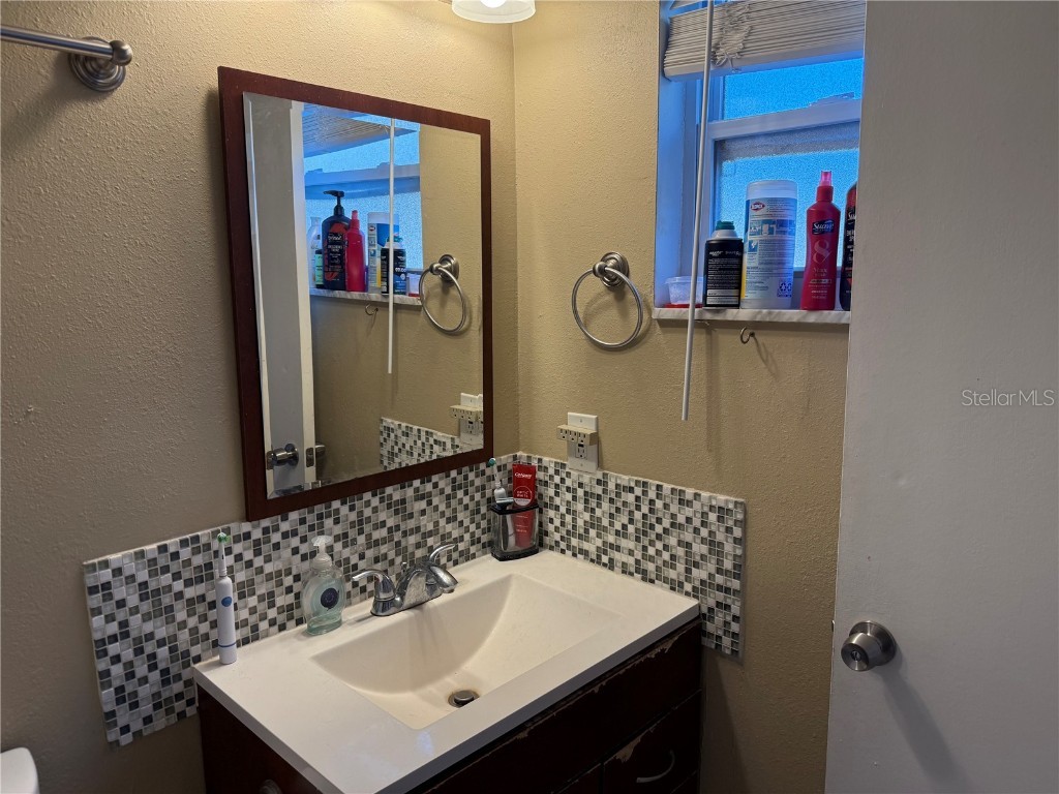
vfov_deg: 56.8
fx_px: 734
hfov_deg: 71.6
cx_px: 530
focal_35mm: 24
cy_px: 397
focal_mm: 6.76
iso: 125
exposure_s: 1/187
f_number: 1.78
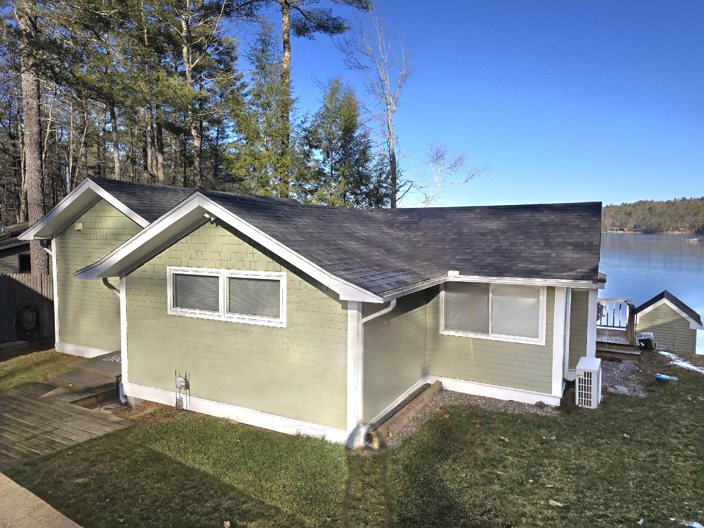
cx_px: 352
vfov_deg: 58.9
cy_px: 264
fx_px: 468
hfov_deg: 73.9
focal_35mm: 23
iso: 12
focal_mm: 6.3
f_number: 1.7
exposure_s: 1/667
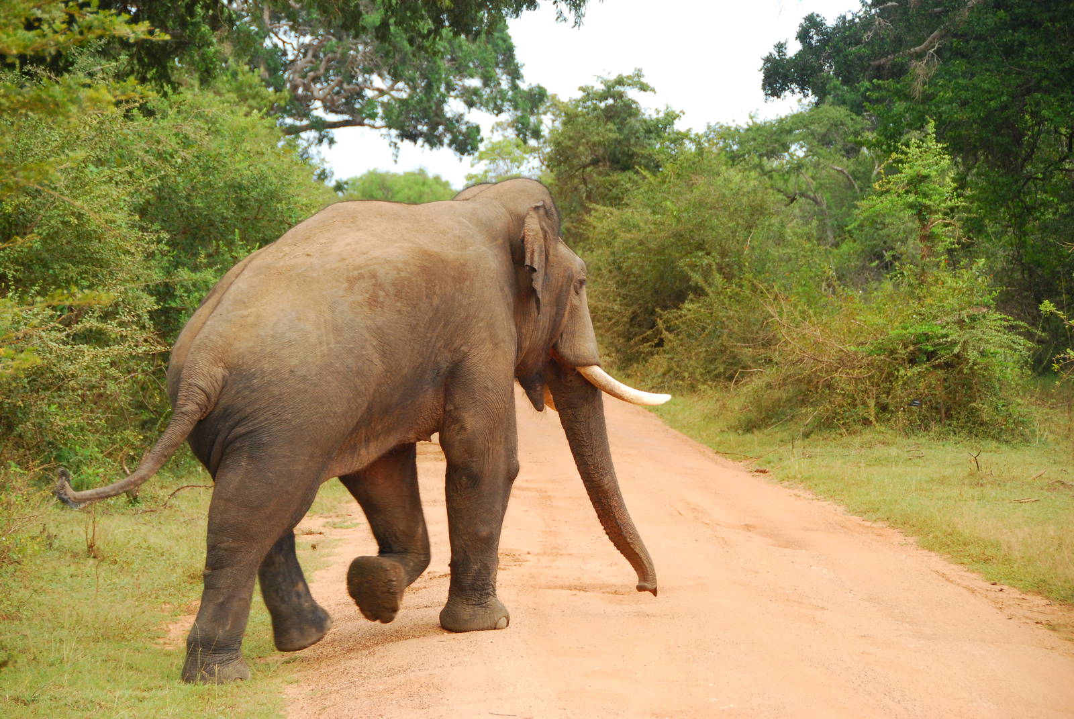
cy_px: 360
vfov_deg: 10.2
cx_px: 537
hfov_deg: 15.2
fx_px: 4032
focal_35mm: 135
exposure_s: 1/160
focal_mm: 90
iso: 320
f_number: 5.3
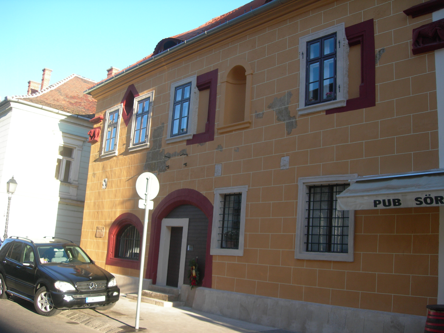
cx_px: 222
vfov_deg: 37.7
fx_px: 487
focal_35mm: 38
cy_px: 166
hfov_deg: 49.0
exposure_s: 1/220
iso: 50
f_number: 2.8
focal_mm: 7.8
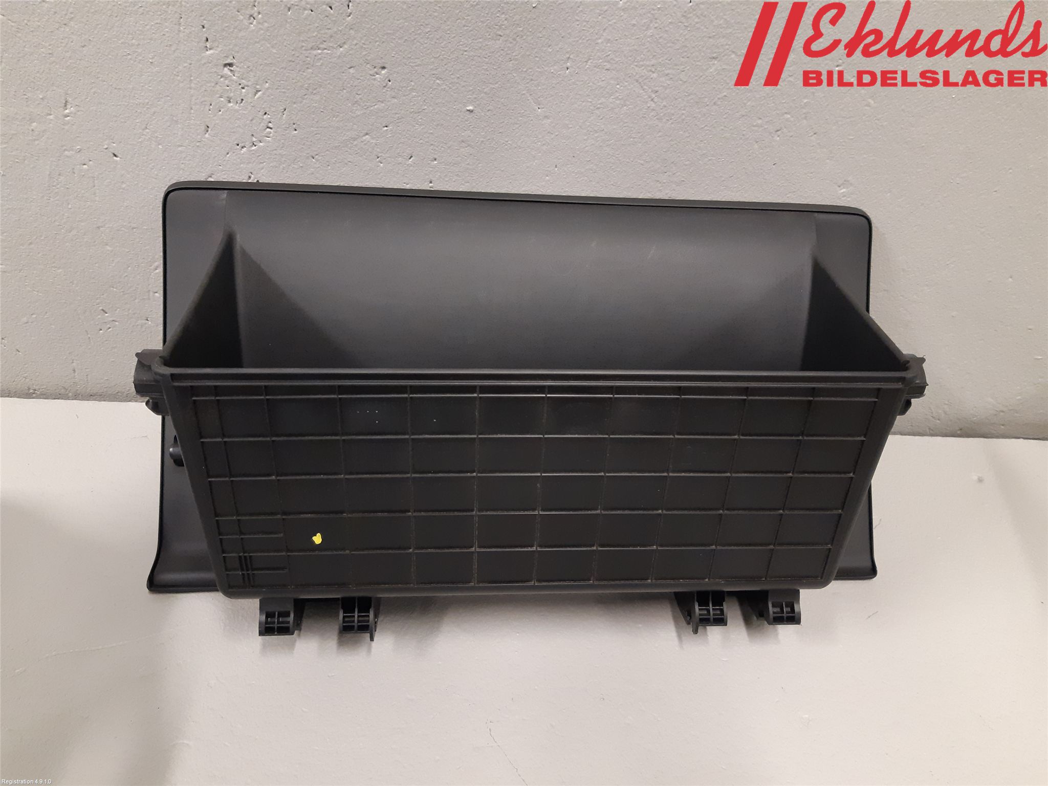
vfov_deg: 53.1
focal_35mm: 26
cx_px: 524
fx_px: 787
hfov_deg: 67.3
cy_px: 393
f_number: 1.7
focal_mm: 3.93
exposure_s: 1/50
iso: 250
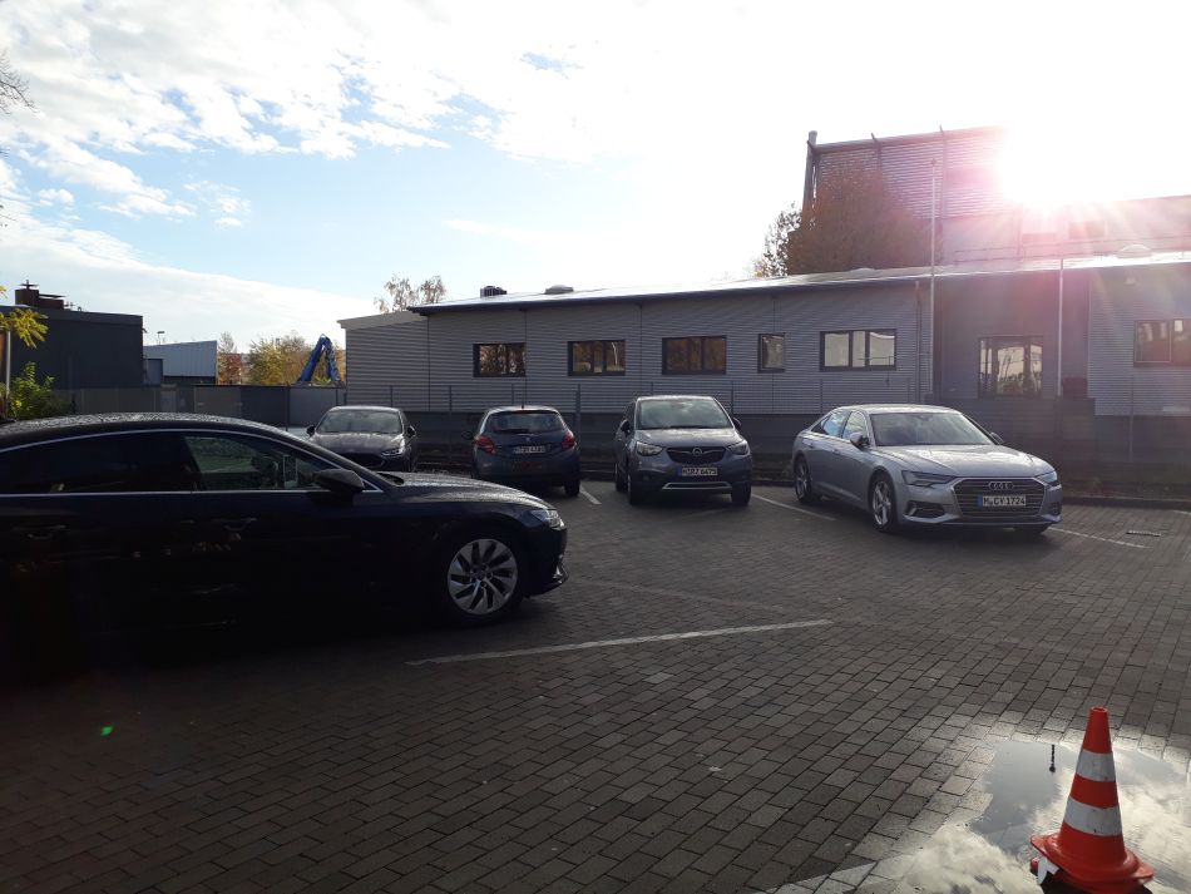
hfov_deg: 65.3
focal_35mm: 27
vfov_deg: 51.4
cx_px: 596
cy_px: 447
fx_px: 929
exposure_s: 1/1063
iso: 40
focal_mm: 3.6
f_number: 1.9
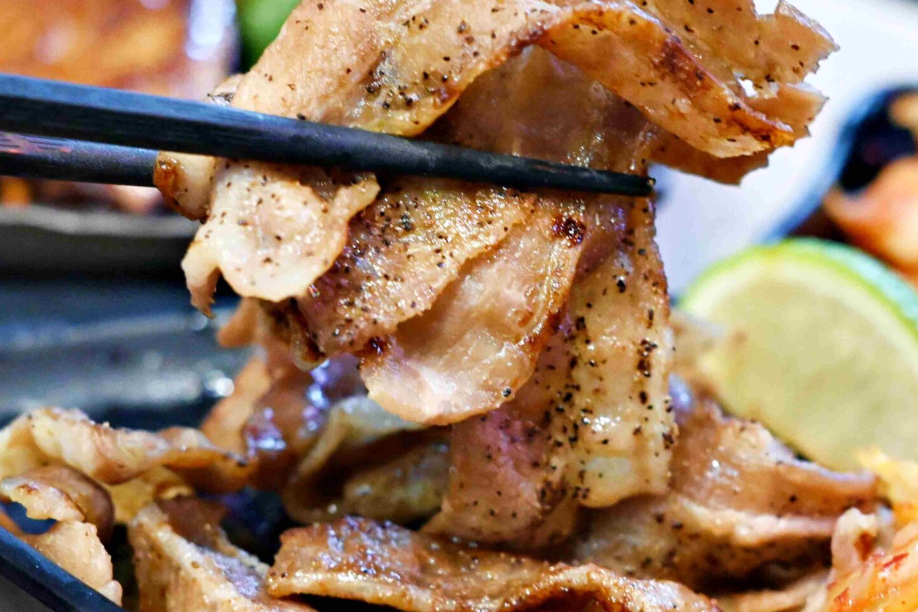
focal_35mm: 134
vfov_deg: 10.2
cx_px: 562
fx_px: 3416
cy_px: 384
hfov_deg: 15.3
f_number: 3.2
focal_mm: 50
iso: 4000
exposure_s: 1/160
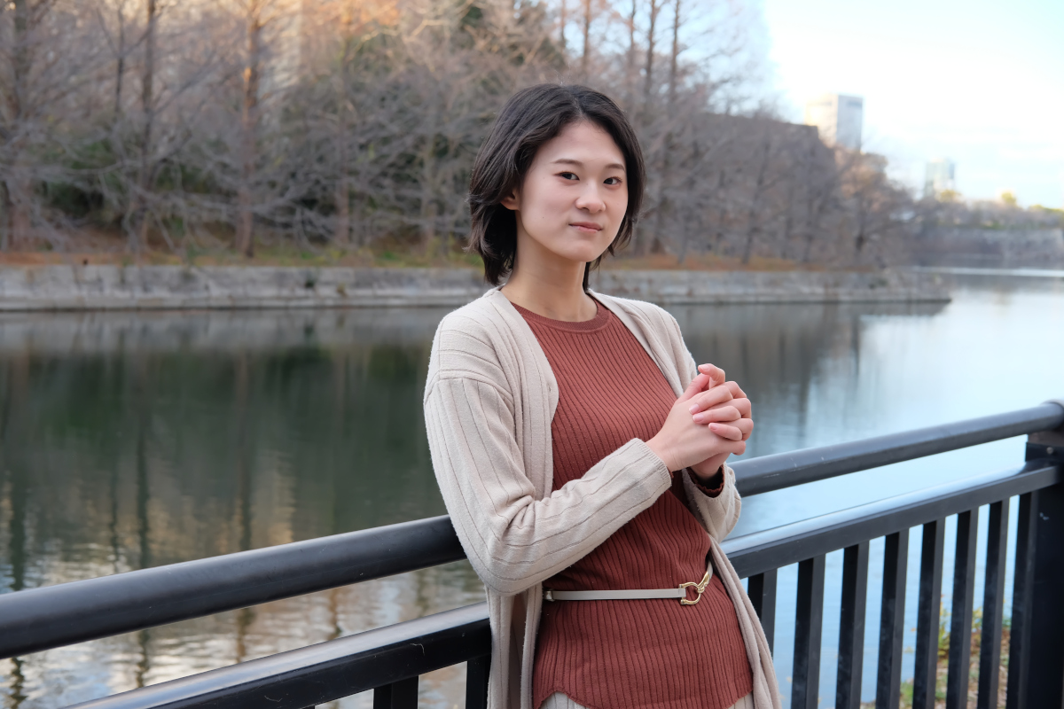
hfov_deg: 37.5
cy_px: 354
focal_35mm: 53
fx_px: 1566
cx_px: 532
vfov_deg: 25.5
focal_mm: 35
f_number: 5
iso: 400
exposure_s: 1/125
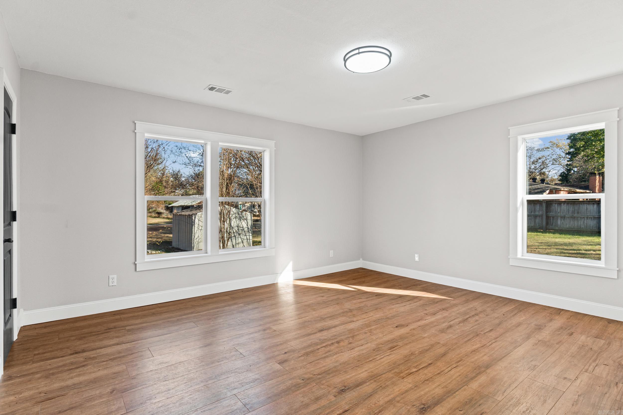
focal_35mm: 18
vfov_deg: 67.4
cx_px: 312
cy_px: 208
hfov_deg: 90.0
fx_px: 311
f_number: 9
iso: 250
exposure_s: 1/4
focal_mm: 12
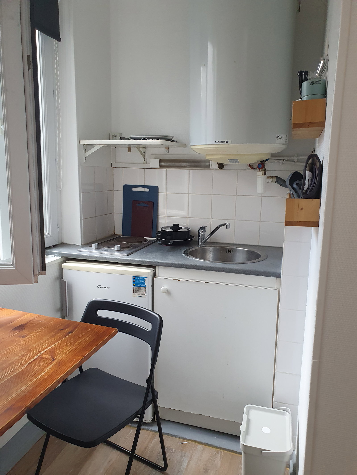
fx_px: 357
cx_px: 178
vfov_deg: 67.3
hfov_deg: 53.1
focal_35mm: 26
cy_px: 238
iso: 250
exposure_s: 1/100
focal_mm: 4.32
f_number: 2.4
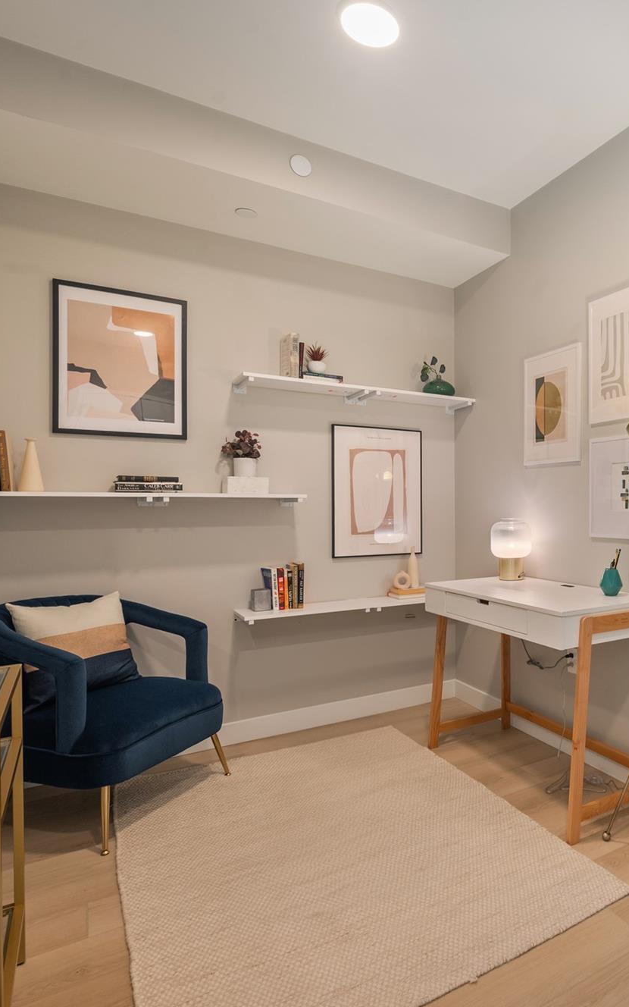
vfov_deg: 79.7
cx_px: 543
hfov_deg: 50.1
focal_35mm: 22
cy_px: 506
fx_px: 603
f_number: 9
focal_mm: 14
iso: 320
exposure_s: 1/5
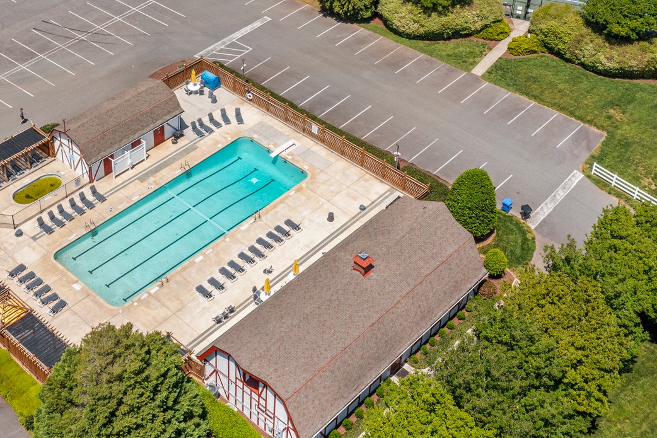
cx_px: 252
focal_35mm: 55
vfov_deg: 24.1
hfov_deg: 36.1
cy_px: 64
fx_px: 1004
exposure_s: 1/500
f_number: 6.3
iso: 100
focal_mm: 10.26
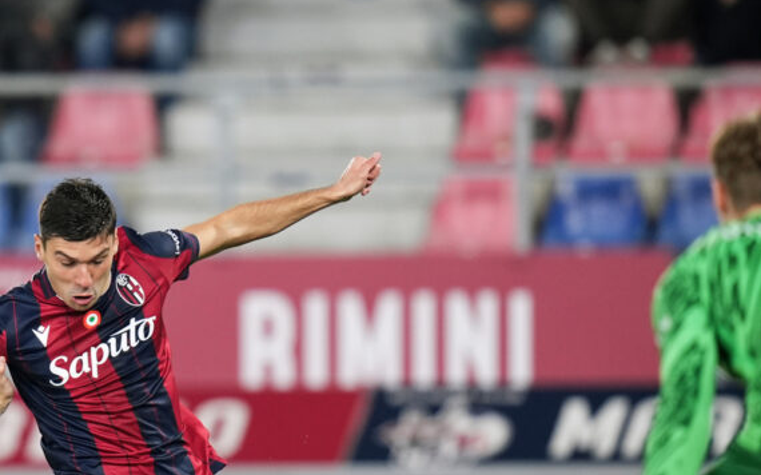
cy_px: 442
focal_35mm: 715
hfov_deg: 2.9
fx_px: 14826
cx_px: 176
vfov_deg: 1.8
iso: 2000
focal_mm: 400
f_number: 3.2
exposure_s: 1/1250
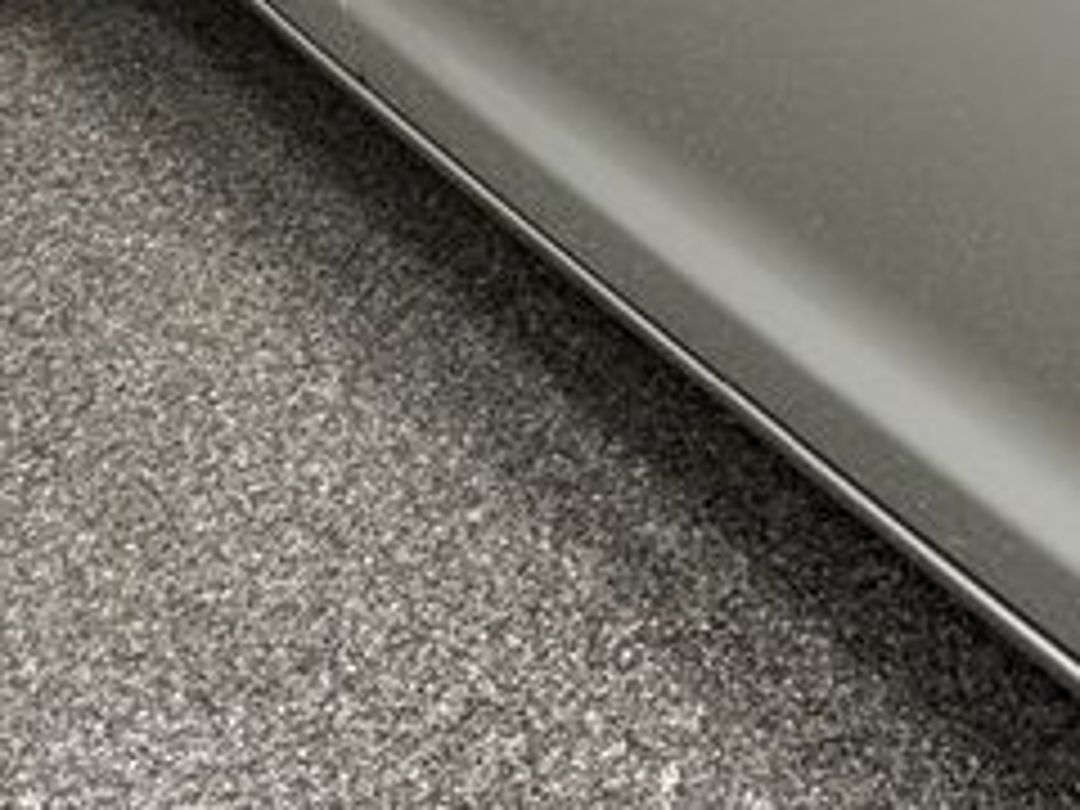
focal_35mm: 64
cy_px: -86
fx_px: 1997
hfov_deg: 30.1
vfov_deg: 21.7
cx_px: 684
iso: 64
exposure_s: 1/236
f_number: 1.78
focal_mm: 6.76
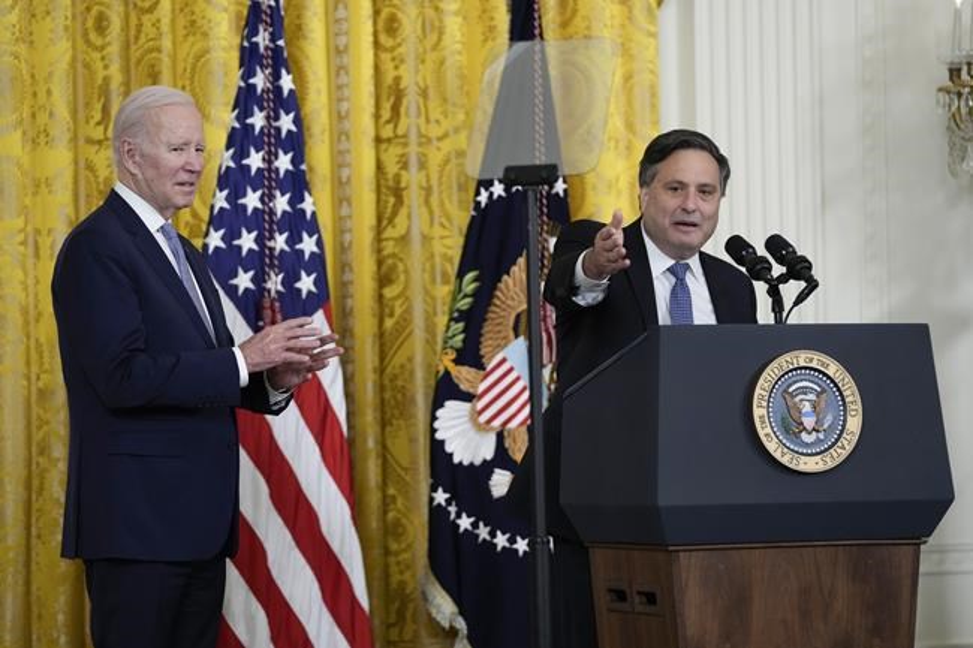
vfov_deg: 10.1
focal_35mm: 136
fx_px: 3675
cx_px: 486
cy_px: 324
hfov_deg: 15.1
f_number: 3.2
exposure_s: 1/500
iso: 3200
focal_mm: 136
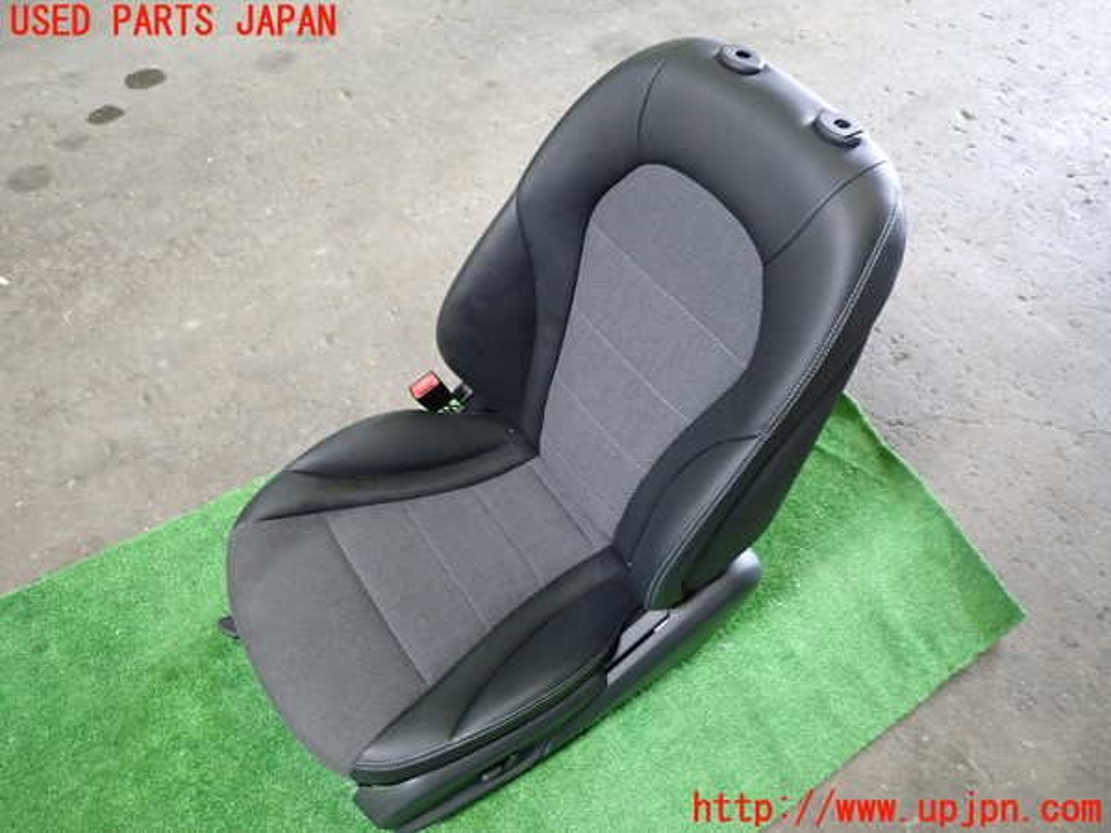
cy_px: 416
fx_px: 802
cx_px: 556
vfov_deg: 54.9
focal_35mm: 25
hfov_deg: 69.4
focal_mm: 4.5
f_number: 2
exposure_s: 1/30
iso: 400
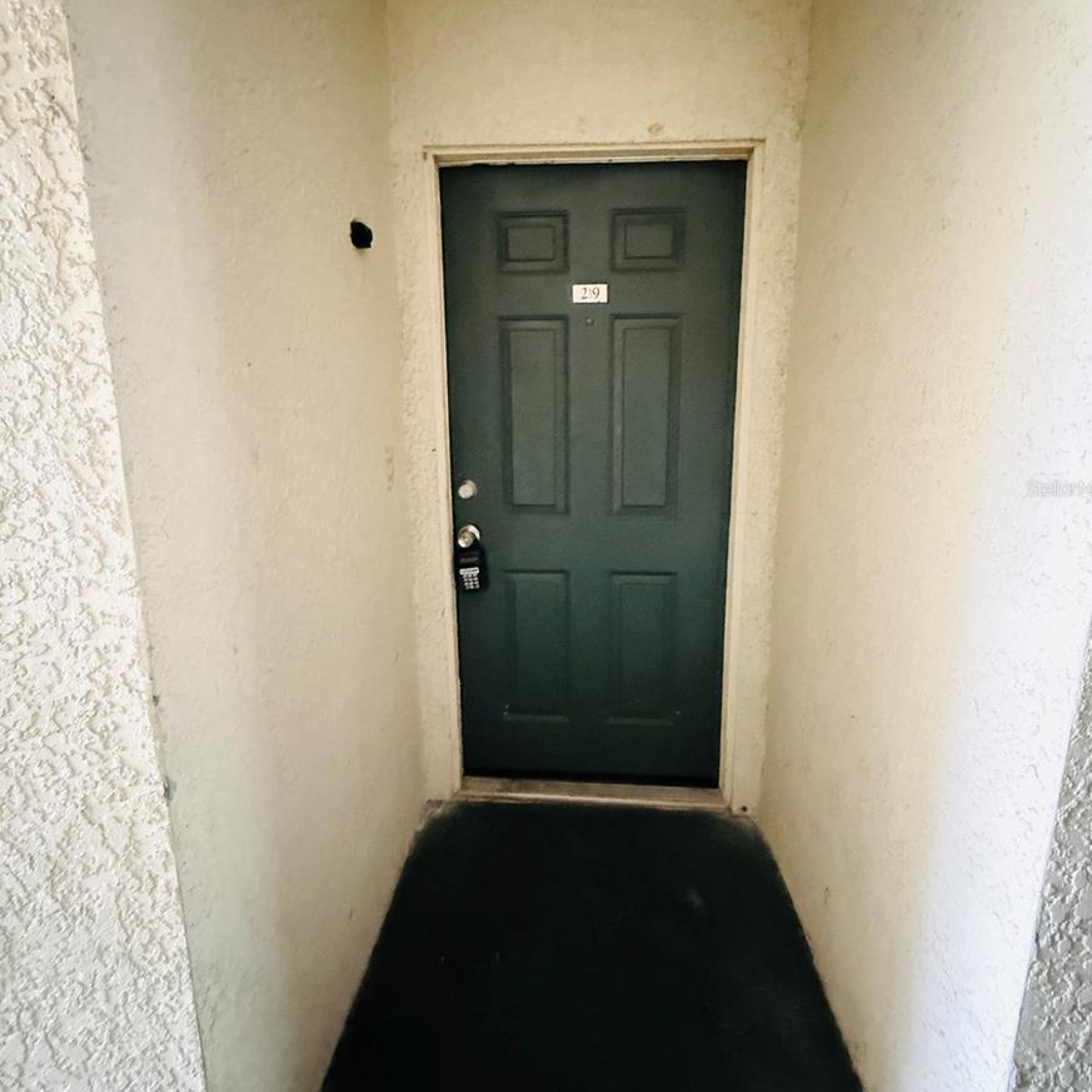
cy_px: 488
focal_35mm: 17
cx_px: 553
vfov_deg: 83.7
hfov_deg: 84.0
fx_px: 607
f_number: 2.2
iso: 2000
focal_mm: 2.22
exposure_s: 1/30
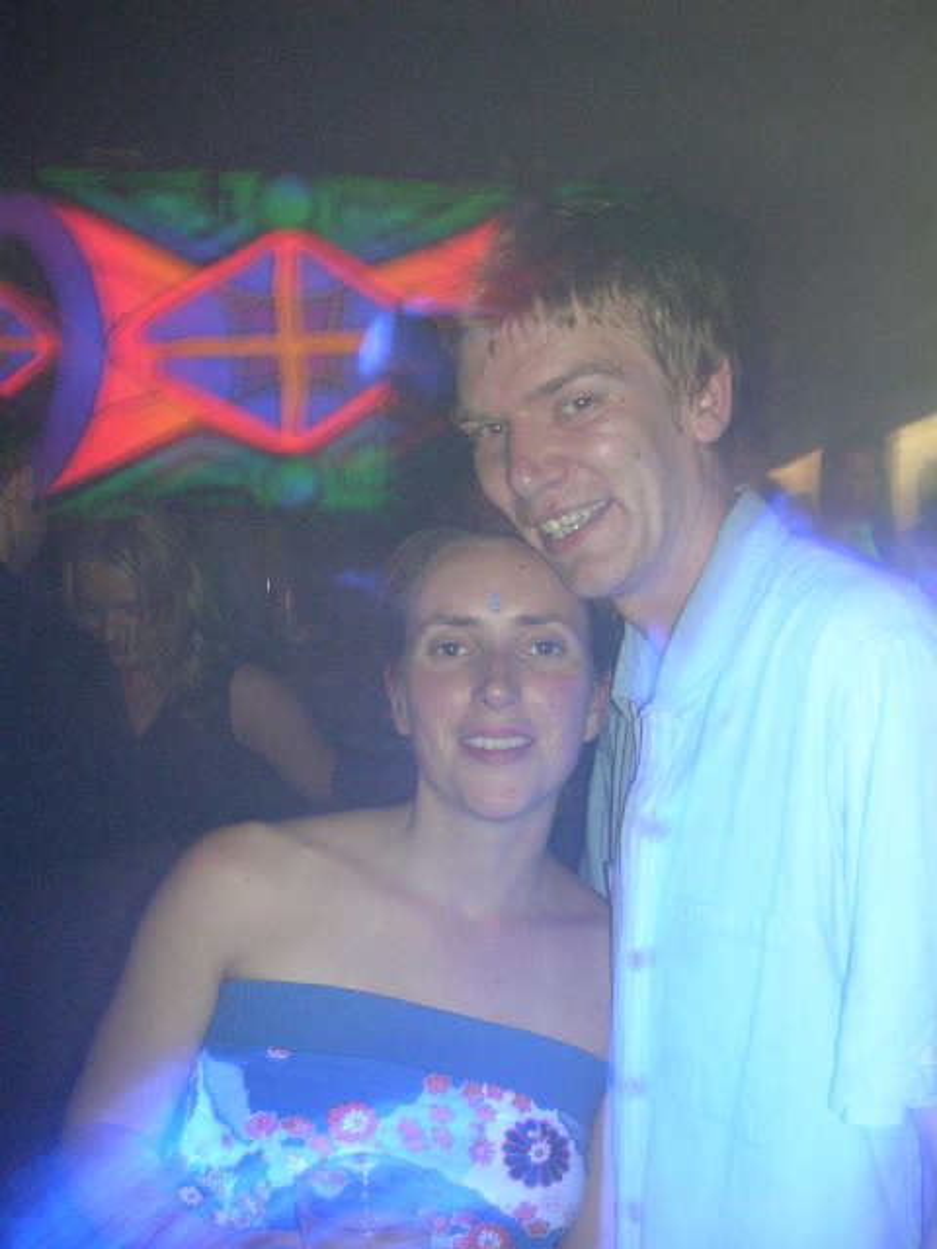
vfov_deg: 49.0
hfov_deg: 37.7
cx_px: 468
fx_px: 1371
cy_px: 624
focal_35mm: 38
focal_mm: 5.8
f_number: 2.8
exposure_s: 1.5
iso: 200
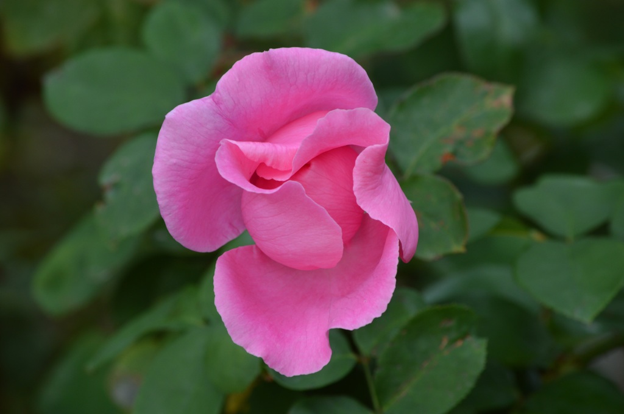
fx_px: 3895
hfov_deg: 9.2
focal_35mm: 225
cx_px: 312
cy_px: 207
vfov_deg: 6.1
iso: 250
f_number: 8
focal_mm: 150
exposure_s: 1/125
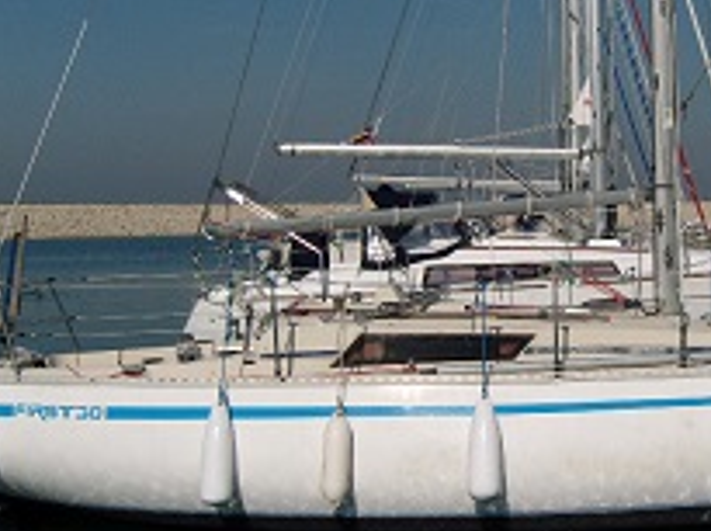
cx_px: 558
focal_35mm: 86
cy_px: 239
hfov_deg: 22.5
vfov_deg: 17.1
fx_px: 1763
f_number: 8
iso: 80
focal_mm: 9.4
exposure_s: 1/800
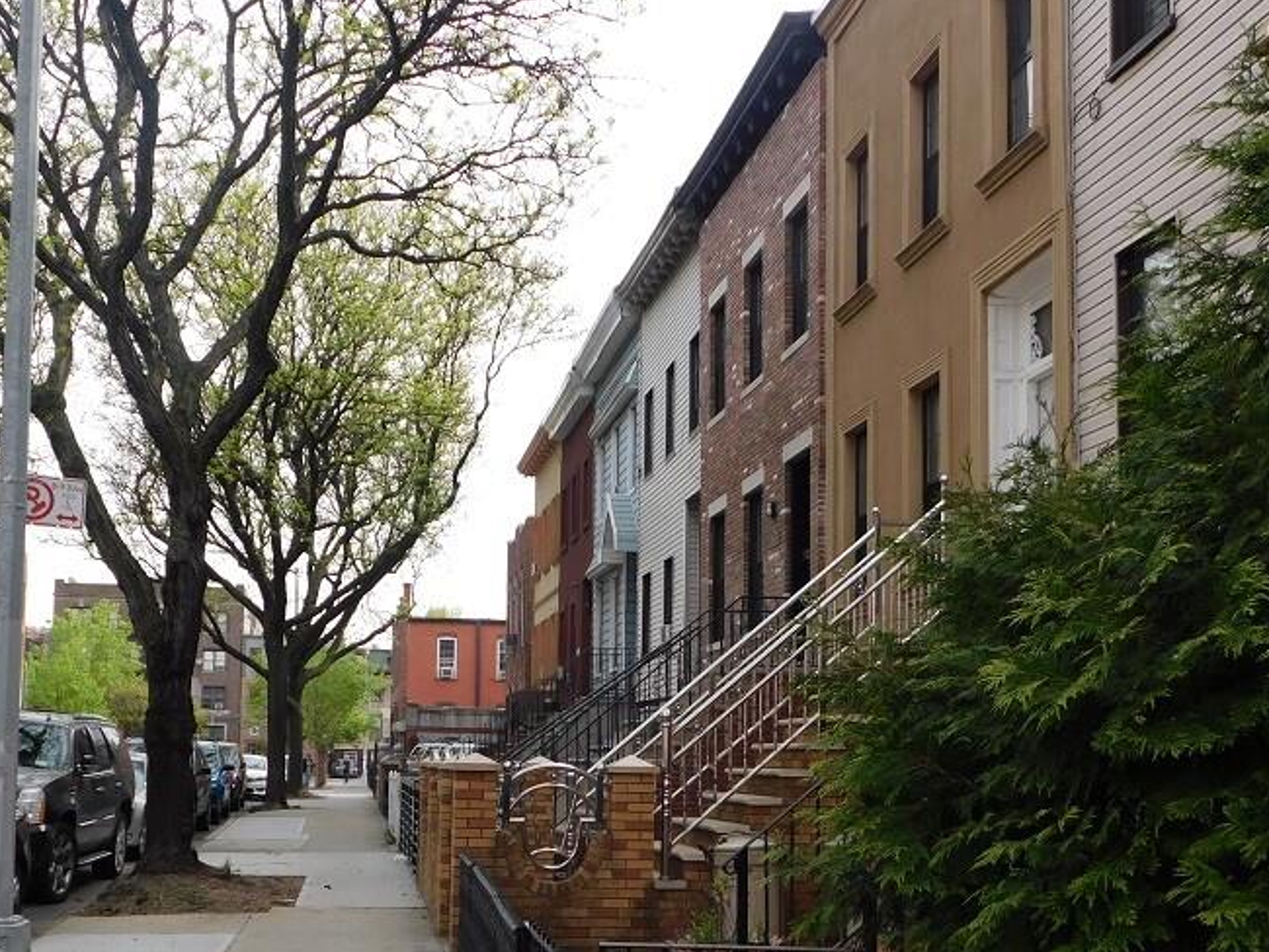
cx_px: 452
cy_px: 637
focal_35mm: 41
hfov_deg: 45.2
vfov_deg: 34.8
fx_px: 1504
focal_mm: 5.3
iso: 125
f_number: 3.2
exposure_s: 1/500
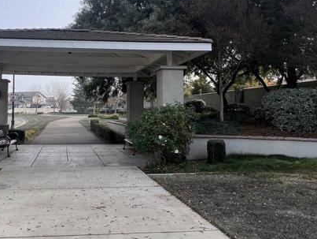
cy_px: 95
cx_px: 91
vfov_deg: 42.8
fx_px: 302
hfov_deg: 53.5
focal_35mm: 33
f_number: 1.8
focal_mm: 1.57
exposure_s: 1/633
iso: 32
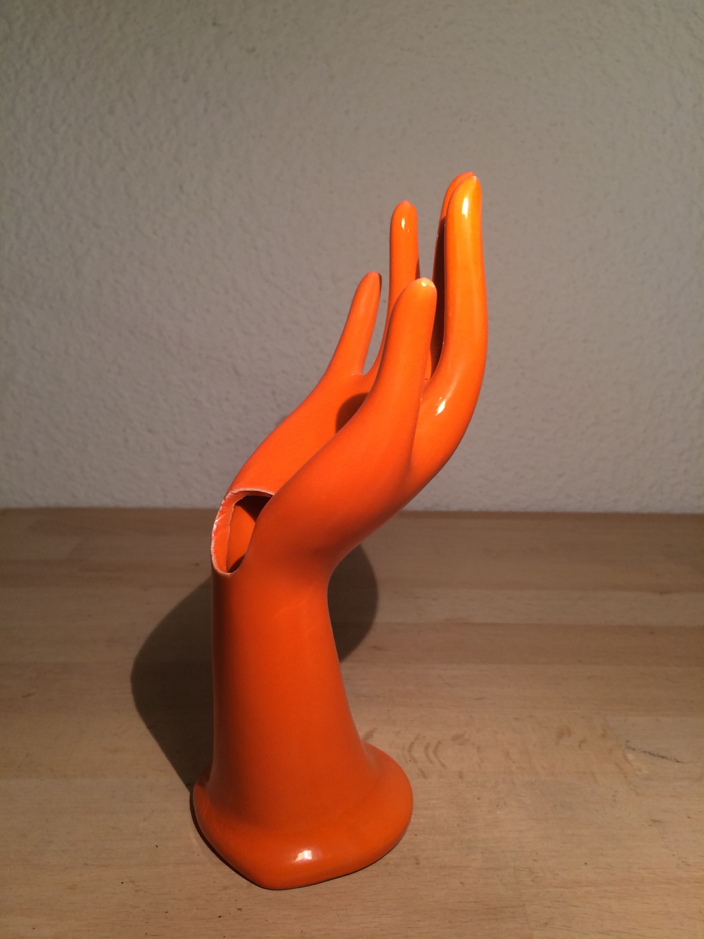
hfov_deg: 48.2
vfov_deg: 61.7
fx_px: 786
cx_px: 352
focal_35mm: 29
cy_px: 470
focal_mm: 4.15
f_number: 2.2
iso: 40
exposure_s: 1/33
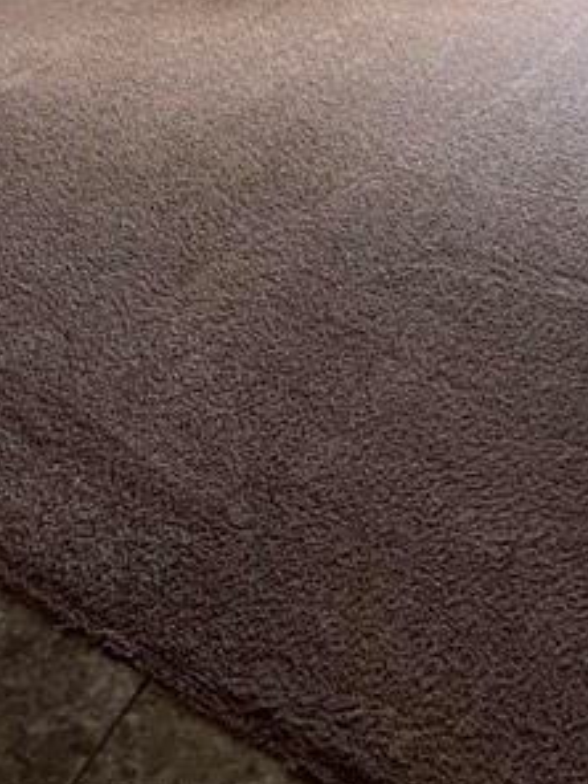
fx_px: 1019
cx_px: 238
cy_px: -260
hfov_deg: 32.1
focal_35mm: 45
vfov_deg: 31.4
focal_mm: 1.57
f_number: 1.8
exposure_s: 1/120
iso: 200
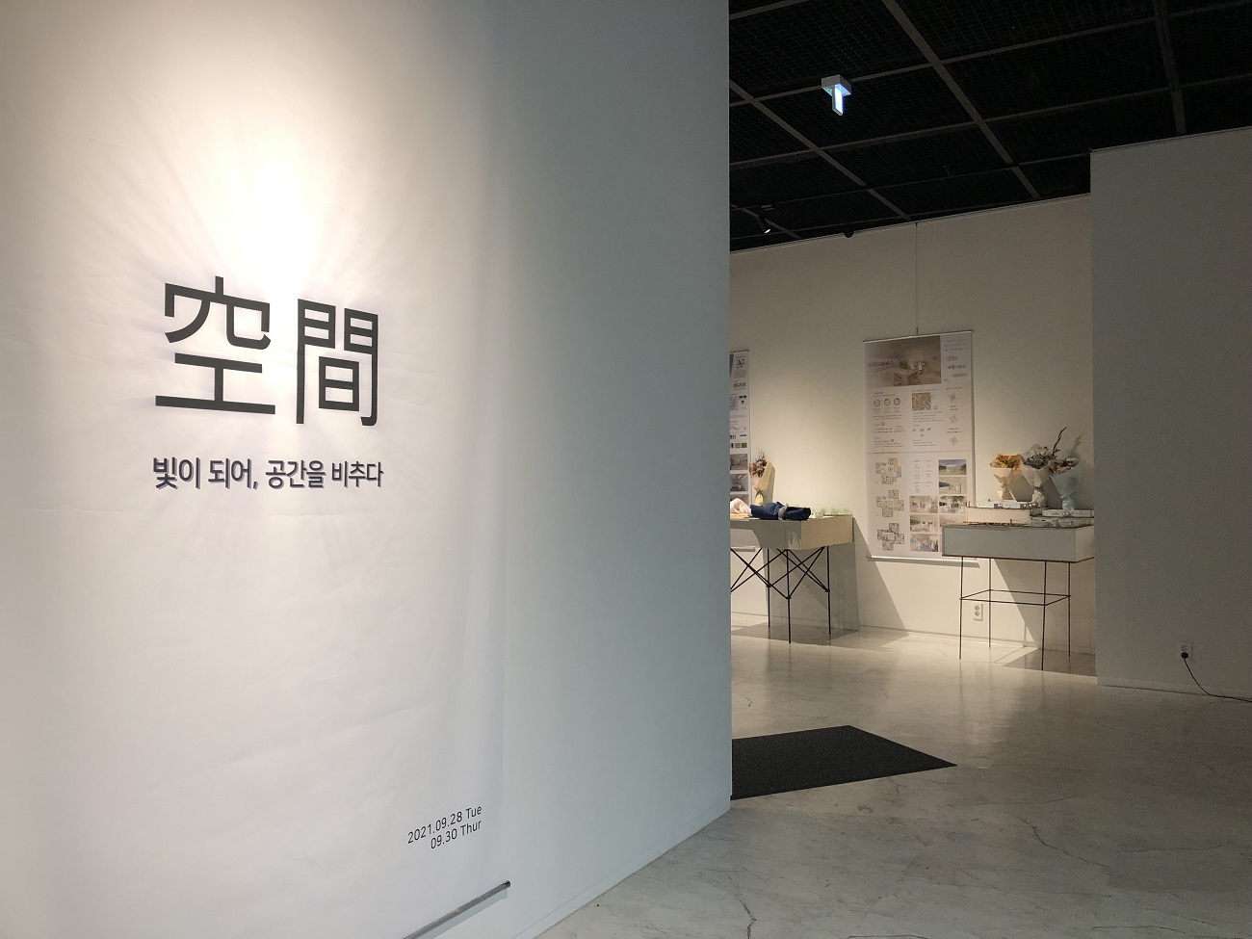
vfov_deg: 49.7
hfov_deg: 63.4
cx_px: 626
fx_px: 1013
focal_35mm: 28
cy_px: 470
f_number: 1.8
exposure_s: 1/40
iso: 25
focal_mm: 3.99
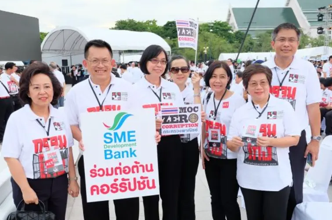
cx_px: 164
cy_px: 109
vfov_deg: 39.8
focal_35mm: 33
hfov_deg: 57.3
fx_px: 304
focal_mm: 21.1
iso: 400
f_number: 5
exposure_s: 1/150
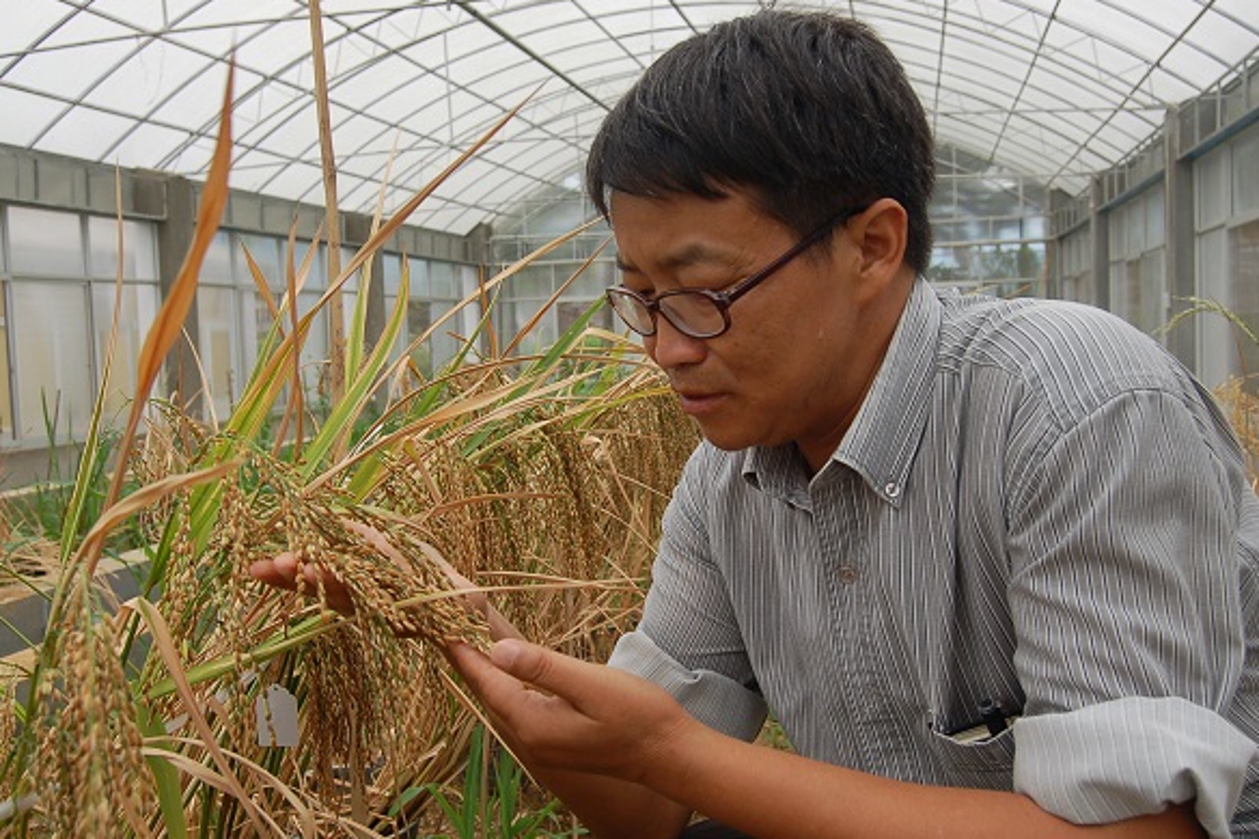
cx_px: 617
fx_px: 1294
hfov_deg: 51.9
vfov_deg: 35.9
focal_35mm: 37
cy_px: 416
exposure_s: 1/160
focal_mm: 24
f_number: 6.3
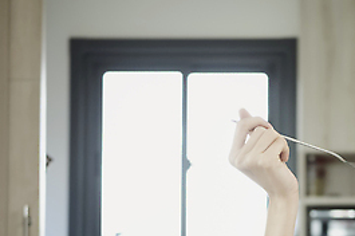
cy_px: 259
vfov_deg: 13.1
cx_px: 273
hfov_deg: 19.9
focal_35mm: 102
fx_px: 1005
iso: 640
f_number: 2.8
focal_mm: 45
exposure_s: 1/60
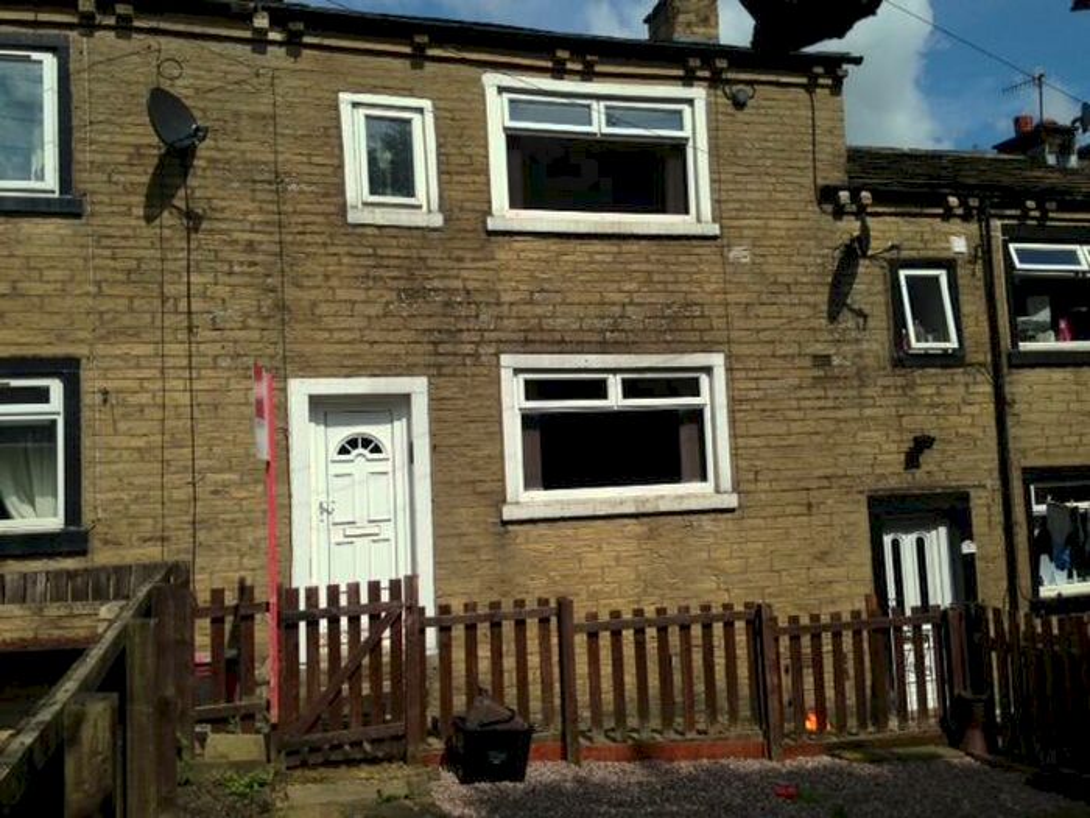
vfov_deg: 42.9
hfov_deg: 55.4
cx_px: 545
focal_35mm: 33
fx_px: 1039
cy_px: 409
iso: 50
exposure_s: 1/3195
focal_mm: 4.12
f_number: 2.4
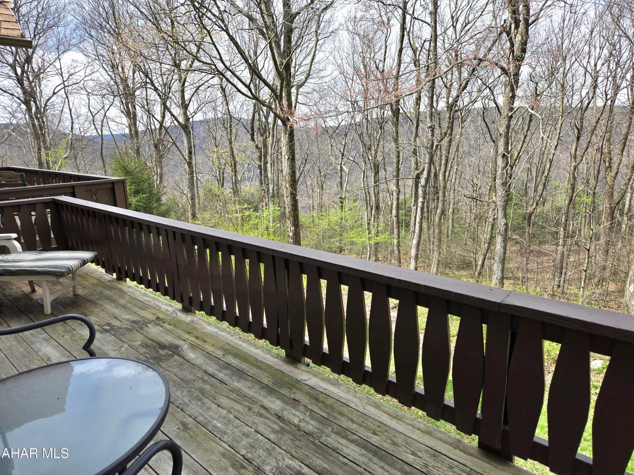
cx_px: 317
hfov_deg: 73.9
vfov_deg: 58.9
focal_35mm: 23
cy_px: 238
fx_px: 421
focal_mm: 5.4
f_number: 1.8
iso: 25
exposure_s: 1/476
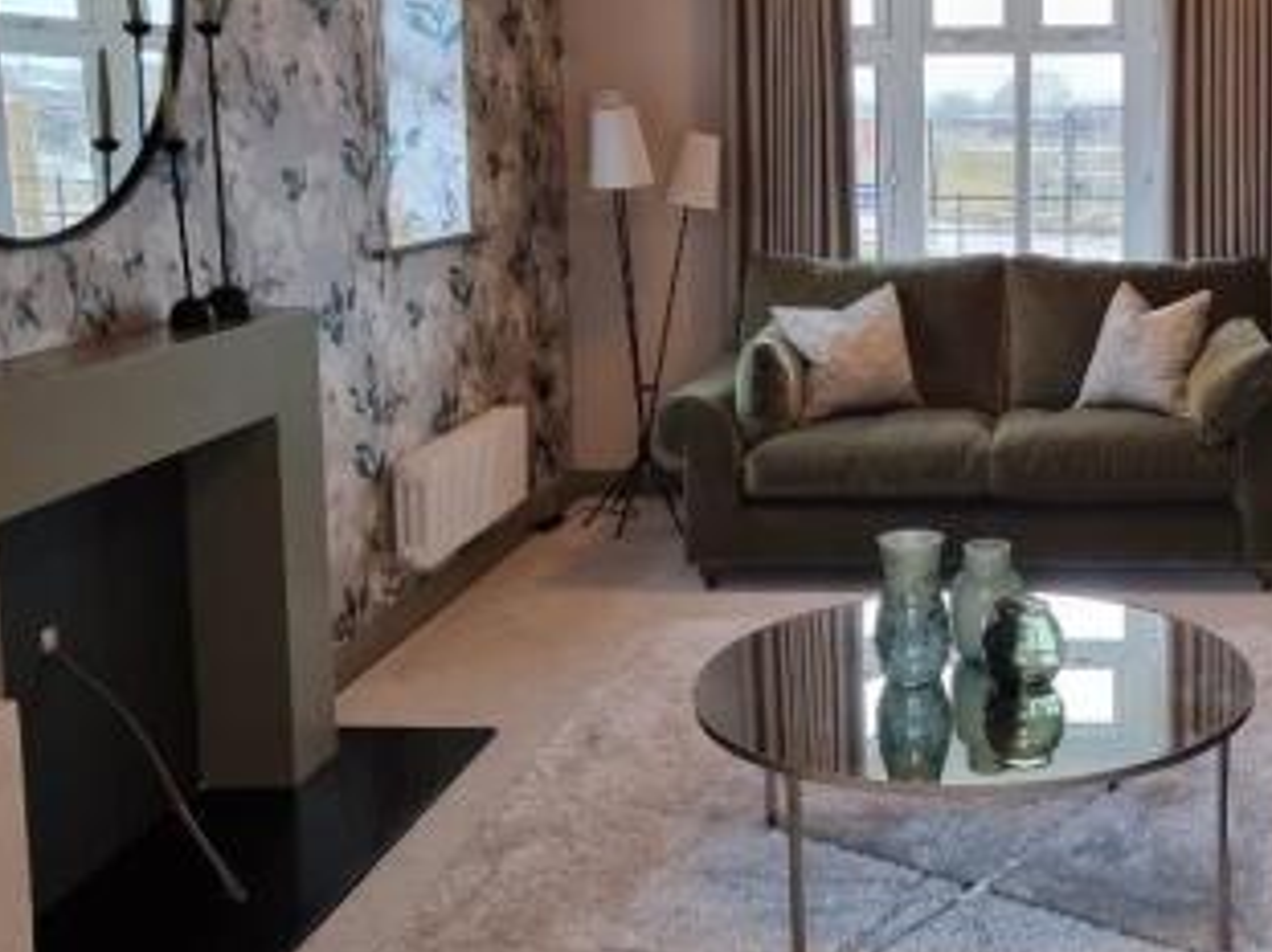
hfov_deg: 40.4
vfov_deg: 31.8
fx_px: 1653
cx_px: 1008
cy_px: 292
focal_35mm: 45
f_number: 1.8
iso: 250
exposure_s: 1/40
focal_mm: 6.7
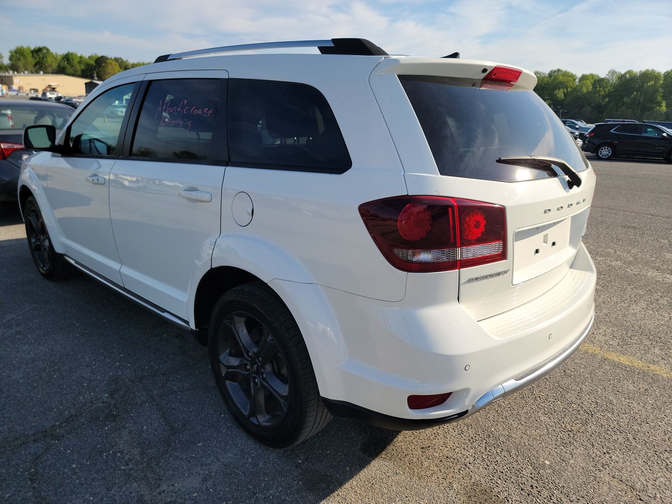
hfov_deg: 71.6
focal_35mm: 24
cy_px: 252
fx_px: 466
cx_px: 336
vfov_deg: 56.8
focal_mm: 6.7
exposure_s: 1/882
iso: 50
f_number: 1.8
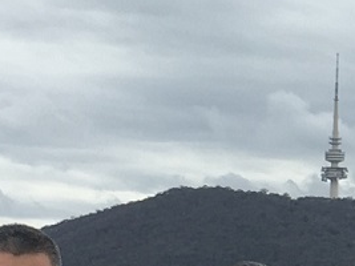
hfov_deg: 8.9
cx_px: 558
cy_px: 165
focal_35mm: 215
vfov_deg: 6.9
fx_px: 2204
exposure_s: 1/1083
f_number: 2.2
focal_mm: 4.15
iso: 25
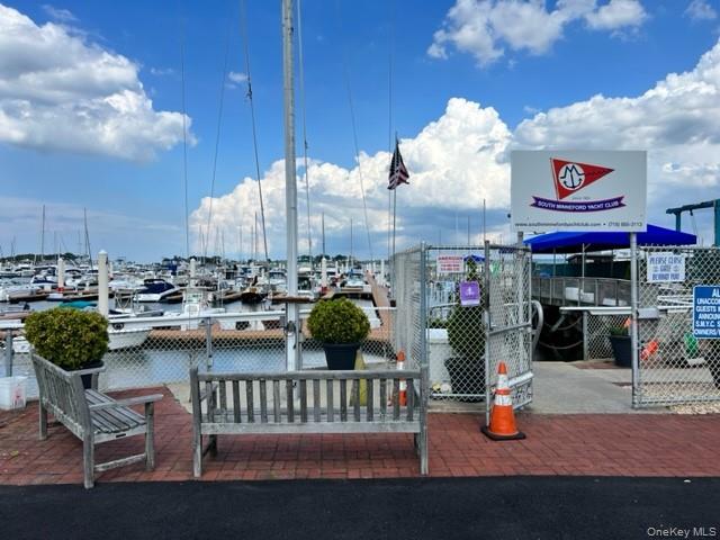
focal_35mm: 26
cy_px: 270
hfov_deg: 67.3
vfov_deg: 53.1
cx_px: 360
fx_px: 541
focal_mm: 5.7
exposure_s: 1/5587
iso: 50
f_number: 1.5
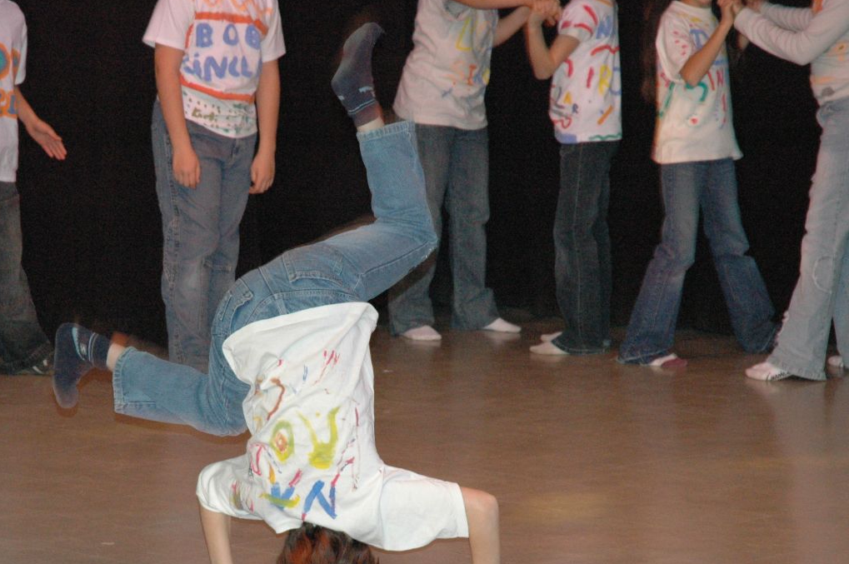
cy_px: 397
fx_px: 3651
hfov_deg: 13.3
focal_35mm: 155
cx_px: 329
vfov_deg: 8.8
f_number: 5
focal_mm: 70
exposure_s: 1/60
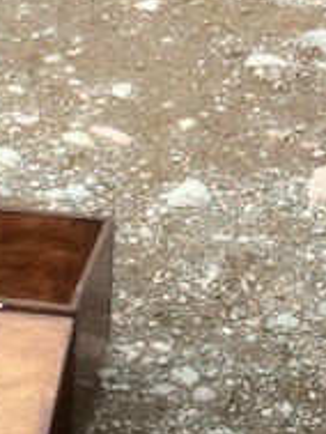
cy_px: -253
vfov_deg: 14.3
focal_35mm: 127
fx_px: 1593
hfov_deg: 11.6
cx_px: 269
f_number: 2.2
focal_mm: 4.12
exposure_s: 1/345
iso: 32
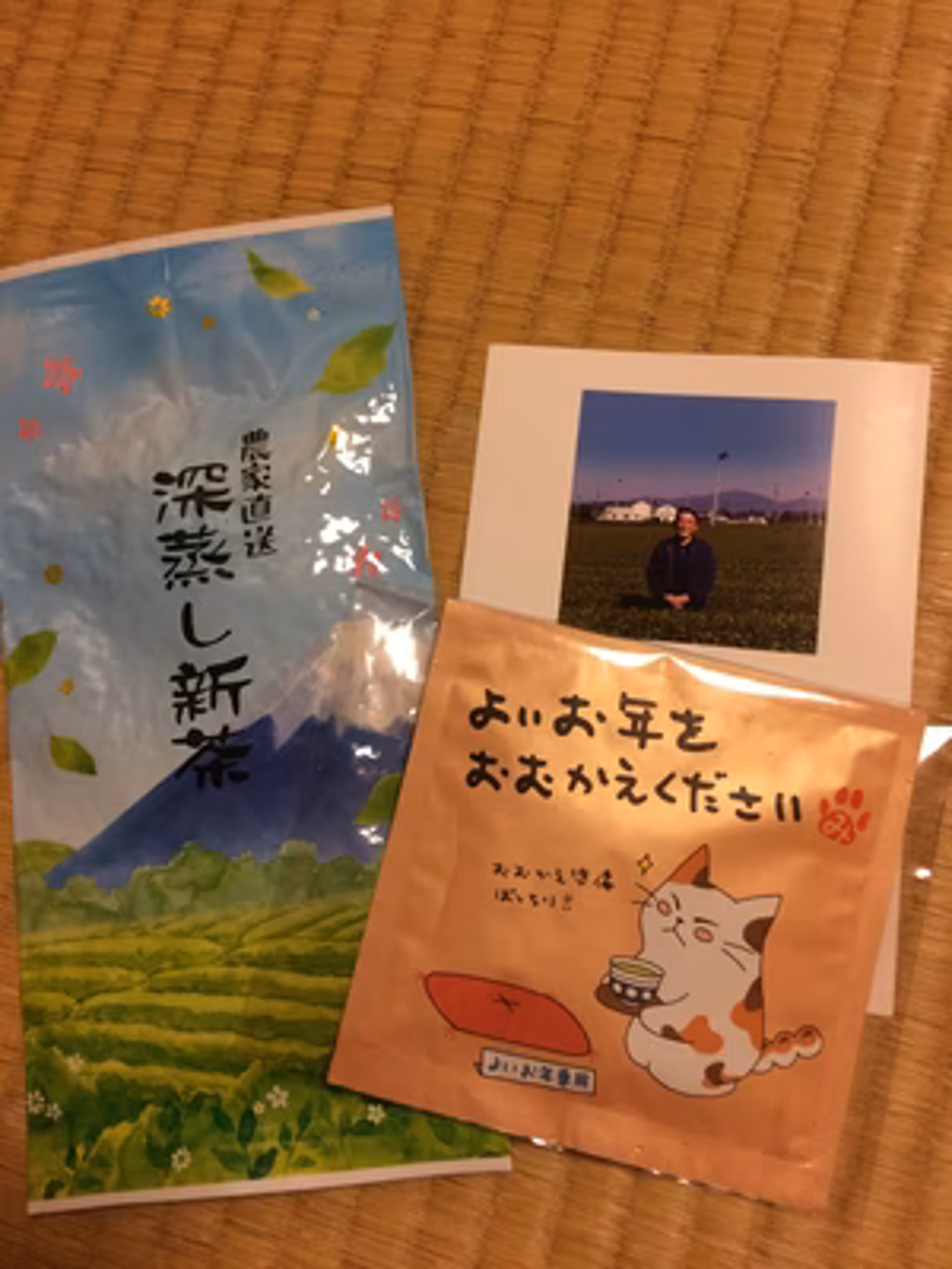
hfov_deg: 48.2
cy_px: 634
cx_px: 476
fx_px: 1063
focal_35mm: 29
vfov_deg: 61.7
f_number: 2.2
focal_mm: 4.15
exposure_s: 1/30
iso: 80
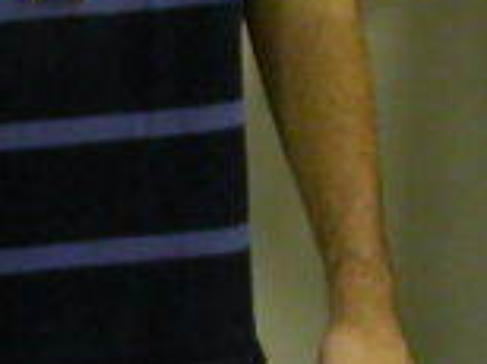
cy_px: 206
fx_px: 3554
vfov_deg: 5.9
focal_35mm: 253
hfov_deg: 7.7
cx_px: -206
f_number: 2.6
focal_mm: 7.85
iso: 100
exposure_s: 1/7.8
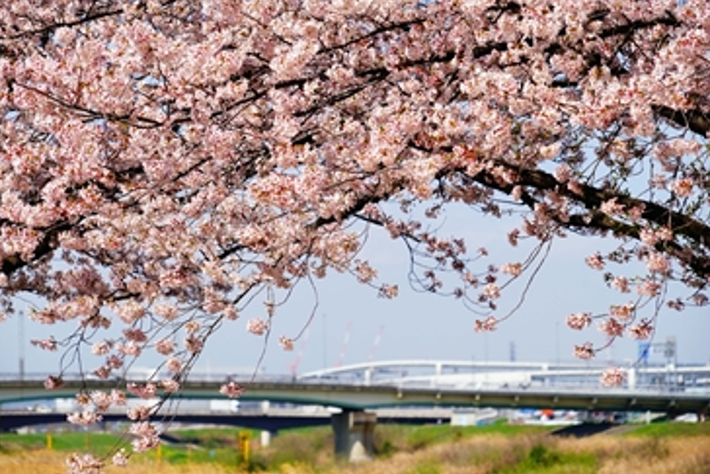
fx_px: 3926
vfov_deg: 6.9
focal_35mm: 199
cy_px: 221
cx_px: 343
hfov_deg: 10.3
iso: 100
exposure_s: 1/350
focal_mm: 181
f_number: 8
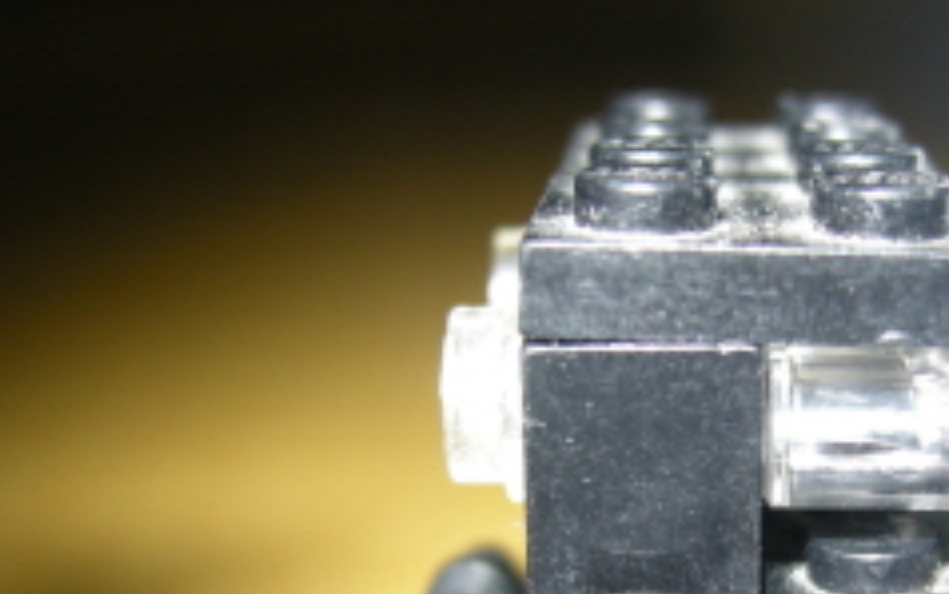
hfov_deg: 31.5
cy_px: 490
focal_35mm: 64
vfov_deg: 20.1
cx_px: 686
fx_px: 1656
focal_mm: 7.5
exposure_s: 1/60
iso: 64
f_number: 2.7
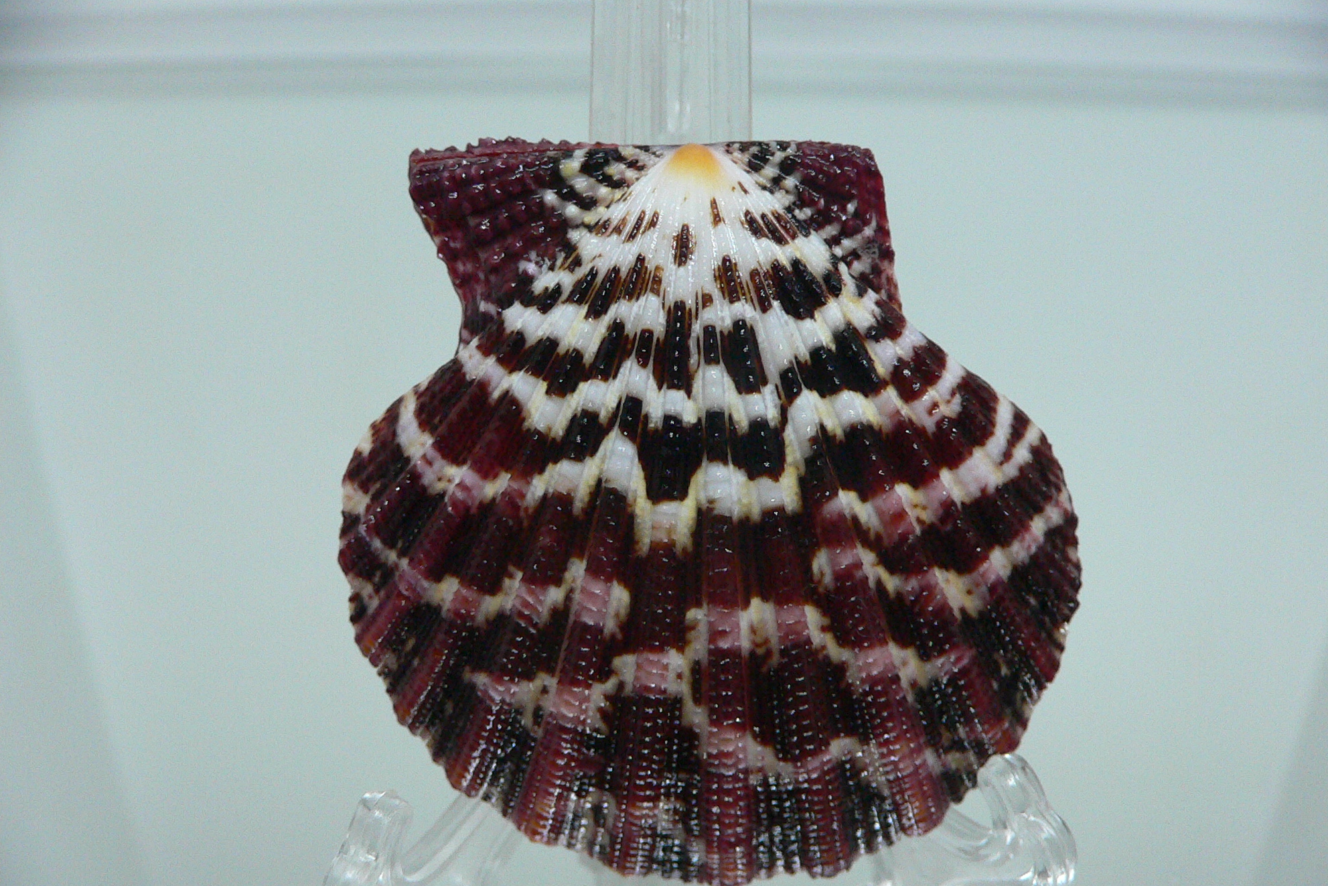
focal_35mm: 37
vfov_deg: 35.9
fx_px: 1365
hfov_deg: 51.9
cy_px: 492
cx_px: 670
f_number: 2.8
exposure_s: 1/50
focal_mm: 4.6
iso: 200
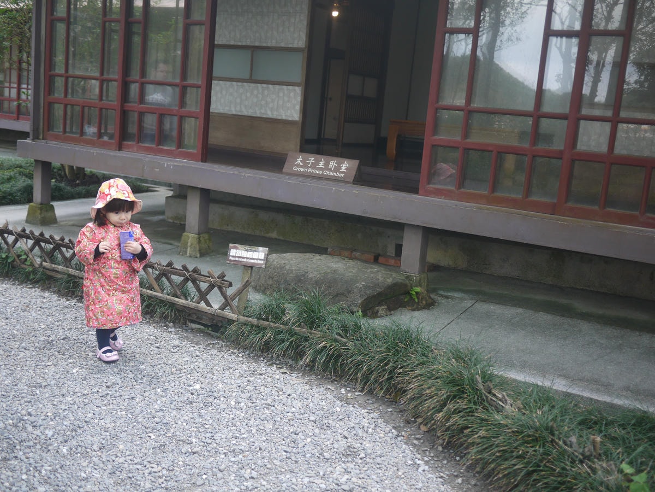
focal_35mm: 40
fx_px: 757
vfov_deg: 36.0
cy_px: 246
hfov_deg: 46.8
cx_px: 328
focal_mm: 20
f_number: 1.7
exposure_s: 1/320
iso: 160
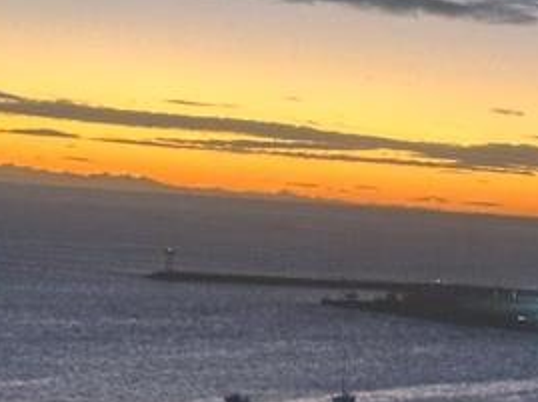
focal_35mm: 143
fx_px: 2220
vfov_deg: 10.3
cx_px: 584
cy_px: 350
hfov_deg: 13.6
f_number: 1.78
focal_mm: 6.86
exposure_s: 1/50
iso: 250
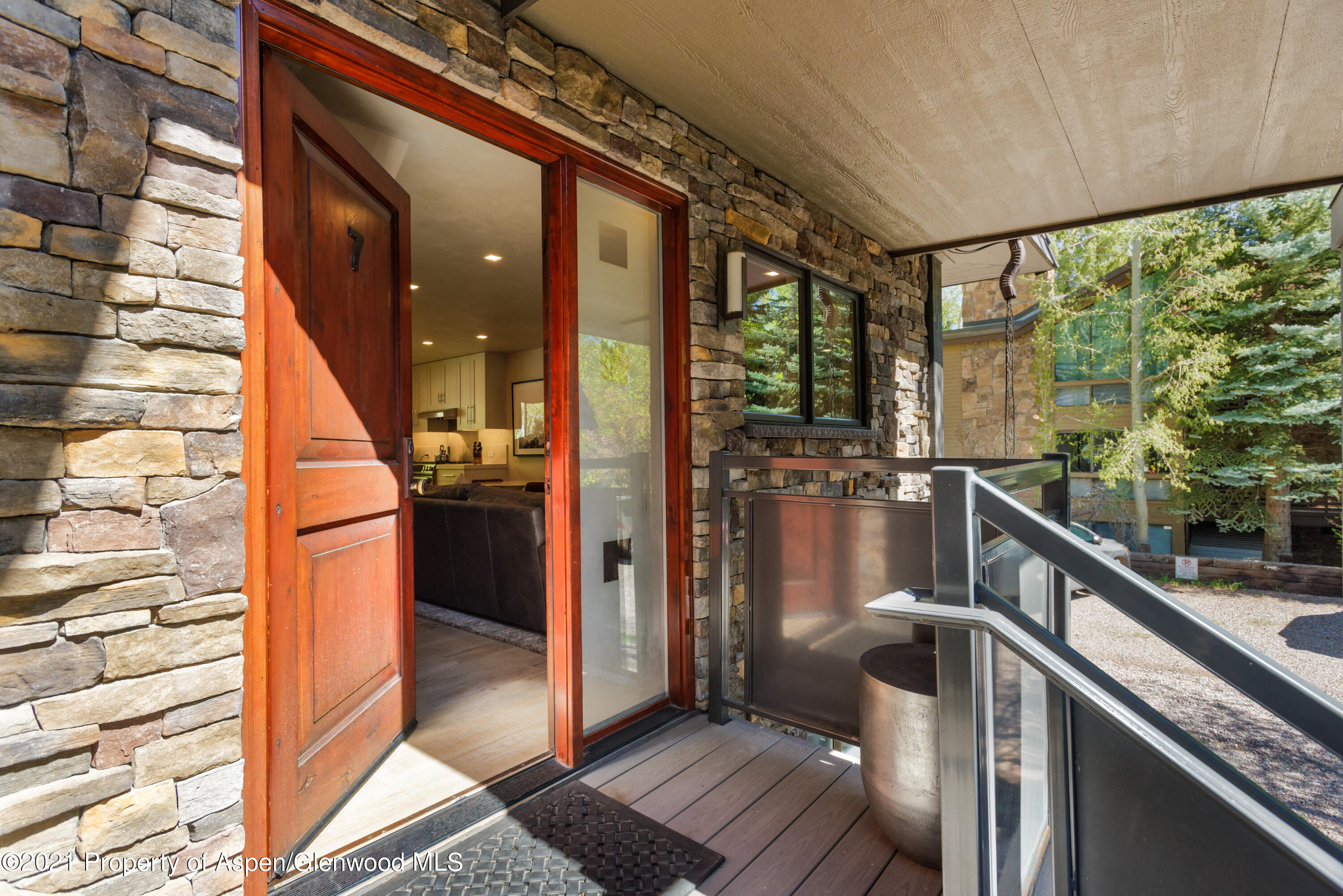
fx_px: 634
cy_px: 448
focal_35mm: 17
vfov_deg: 70.5
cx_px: 672
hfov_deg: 93.3
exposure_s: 1/200
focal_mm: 17
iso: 400
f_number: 7.1
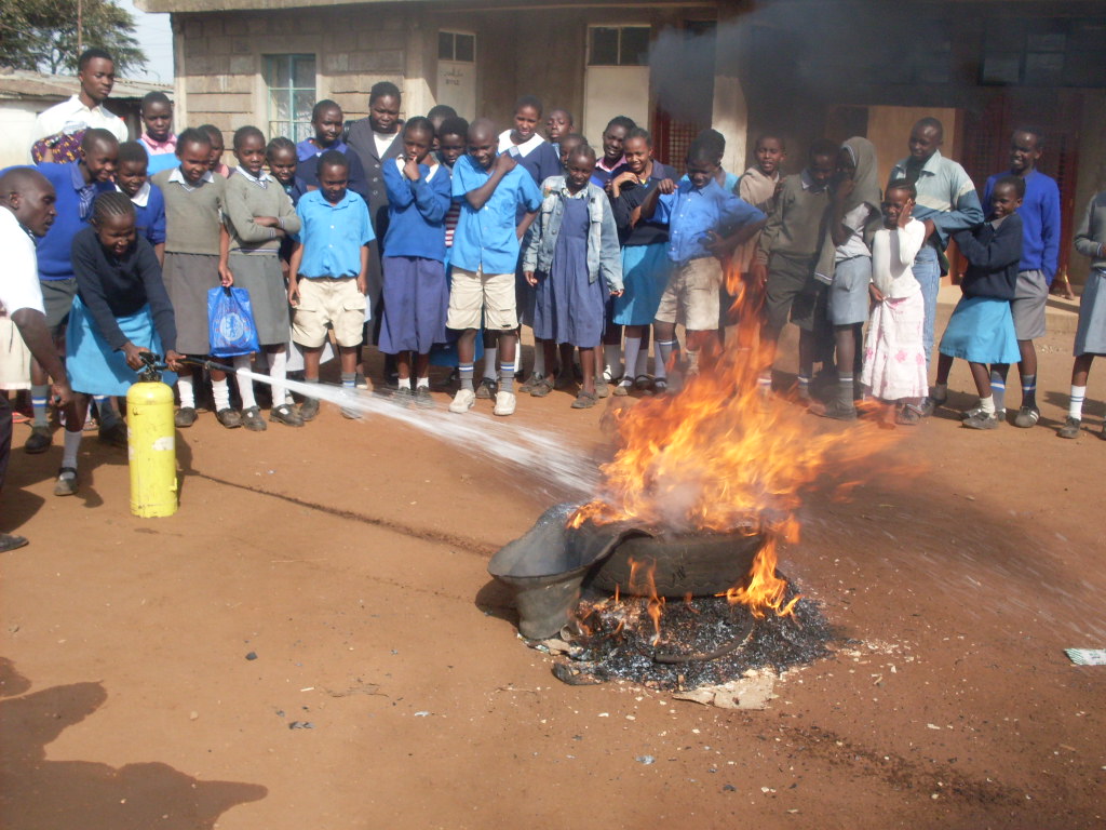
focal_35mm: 38
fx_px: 1214
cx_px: 553
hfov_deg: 49.0
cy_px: 415
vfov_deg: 37.7
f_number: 8.4
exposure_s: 1/125
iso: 80
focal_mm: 6.3
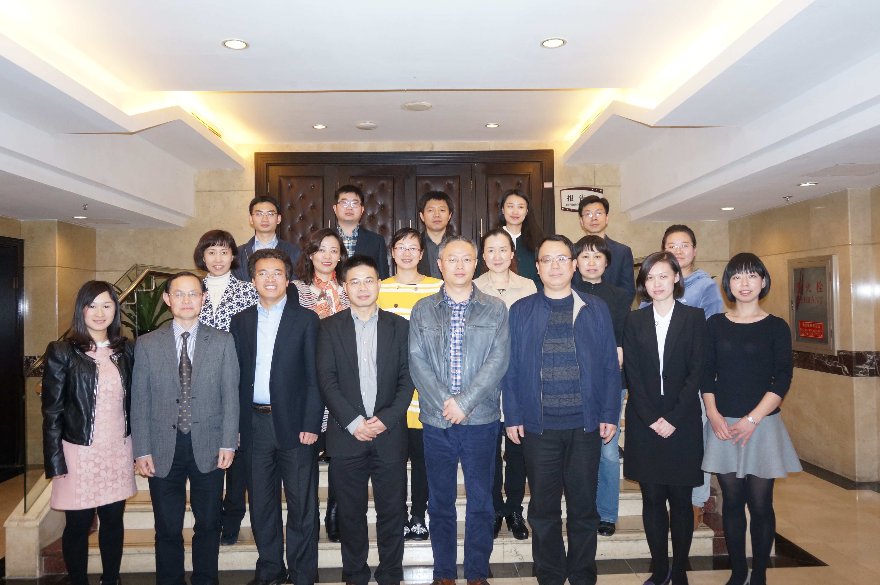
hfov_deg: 64.6
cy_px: 292
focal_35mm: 28
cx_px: 440
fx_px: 696
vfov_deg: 45.6
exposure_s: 1/60
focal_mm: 19
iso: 800
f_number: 4
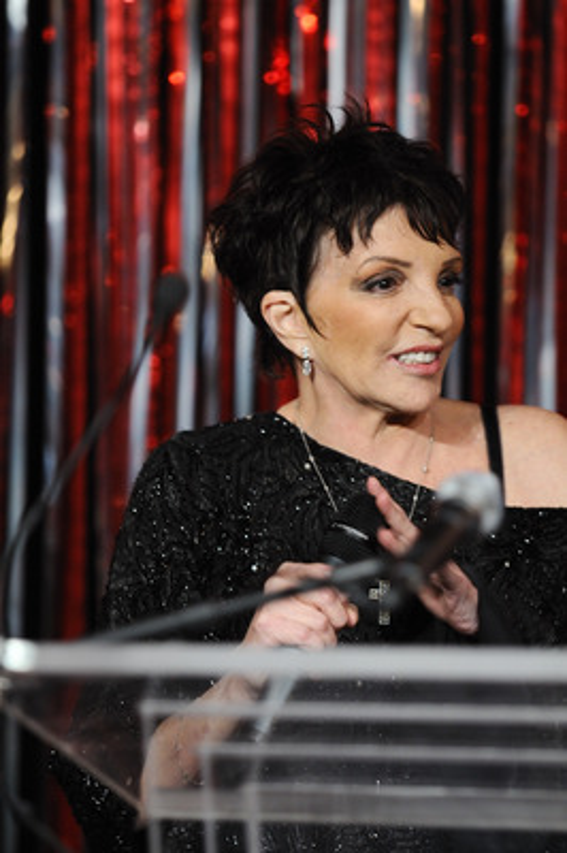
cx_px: 284
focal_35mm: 240
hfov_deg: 5.7
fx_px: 5679
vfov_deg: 8.6
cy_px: 426
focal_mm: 160
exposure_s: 1/60
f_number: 2.8
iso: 1000
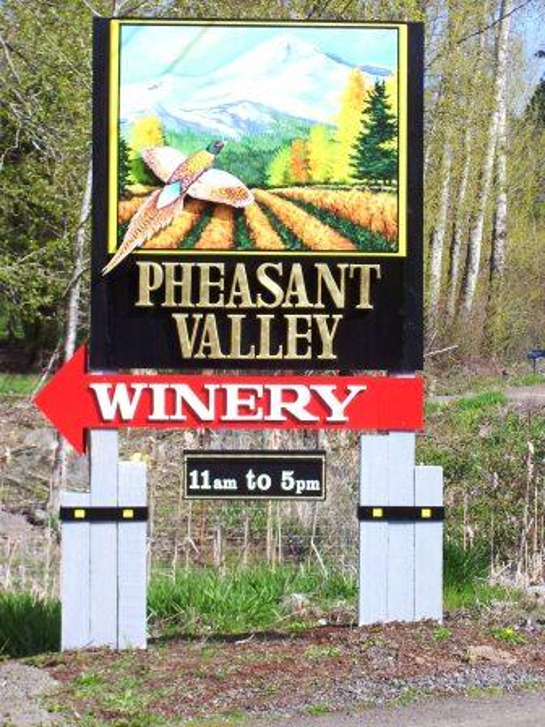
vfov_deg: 19.3
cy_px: 364
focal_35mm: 102
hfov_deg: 14.5
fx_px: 2141
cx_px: 272
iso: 80
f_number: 4.6
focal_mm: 16.8
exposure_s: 1/350
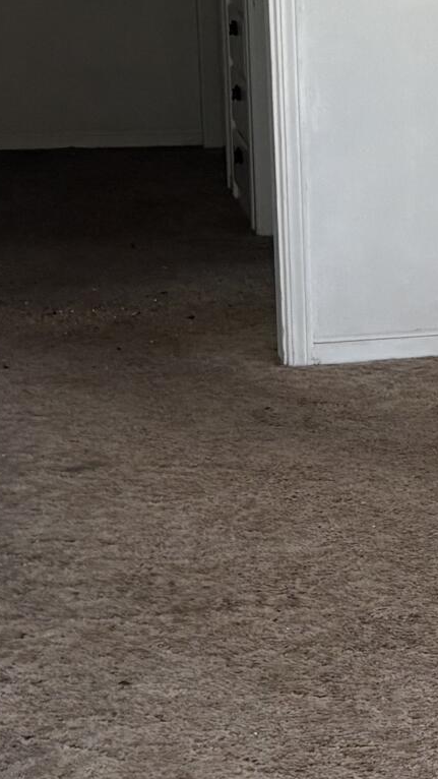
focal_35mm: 111
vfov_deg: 19.2
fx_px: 2291
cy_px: 248
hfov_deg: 9.0
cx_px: 1282
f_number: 1.6
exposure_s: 1/100
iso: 125
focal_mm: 5.96
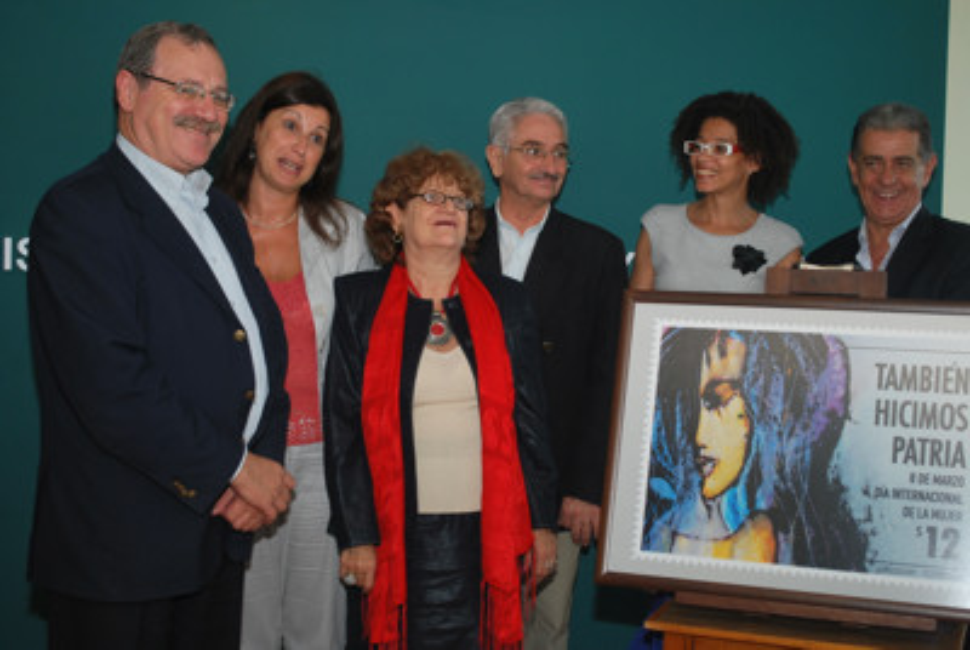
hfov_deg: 37.8
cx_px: 485
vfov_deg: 25.8
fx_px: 1417
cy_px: 325
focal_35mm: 52
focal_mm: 35
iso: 200
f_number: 5.3
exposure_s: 1/60
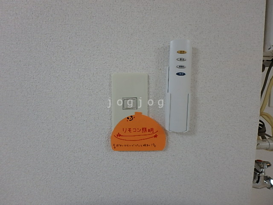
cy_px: 102
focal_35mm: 21
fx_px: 166
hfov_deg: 79.0
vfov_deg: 63.4
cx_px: 136
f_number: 3.5
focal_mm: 3.7
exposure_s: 1/50
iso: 200
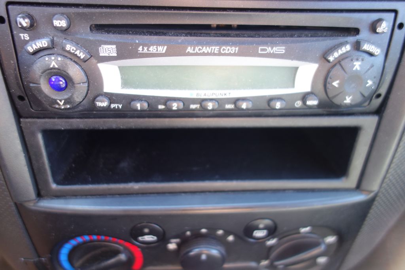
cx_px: 202
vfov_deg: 46.4
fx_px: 315
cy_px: 135
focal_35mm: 28
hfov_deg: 65.5
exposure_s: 1/30
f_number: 1.8
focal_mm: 10.4
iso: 160
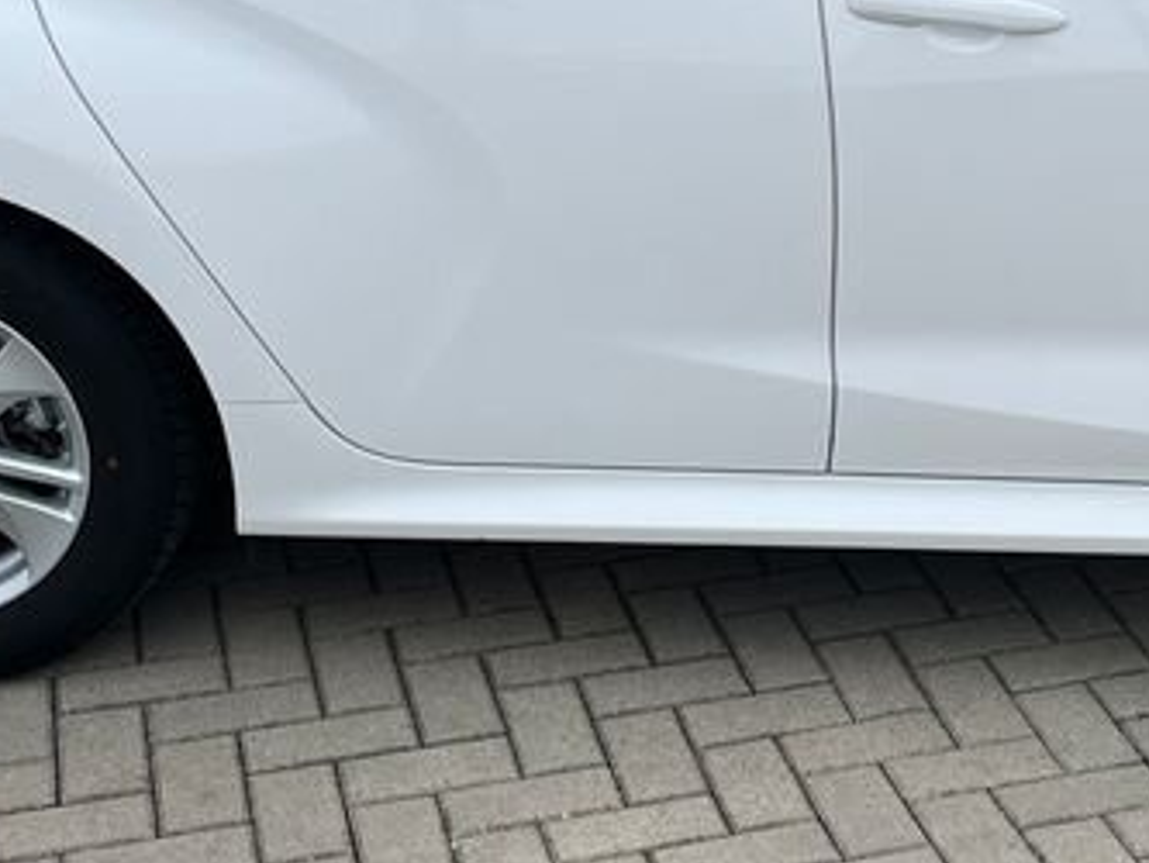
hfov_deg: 23.8
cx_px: 1004
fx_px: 2656
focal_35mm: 80
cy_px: 93
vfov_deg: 18.2
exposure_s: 1/1558
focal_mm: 5.1
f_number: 1.6
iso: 50
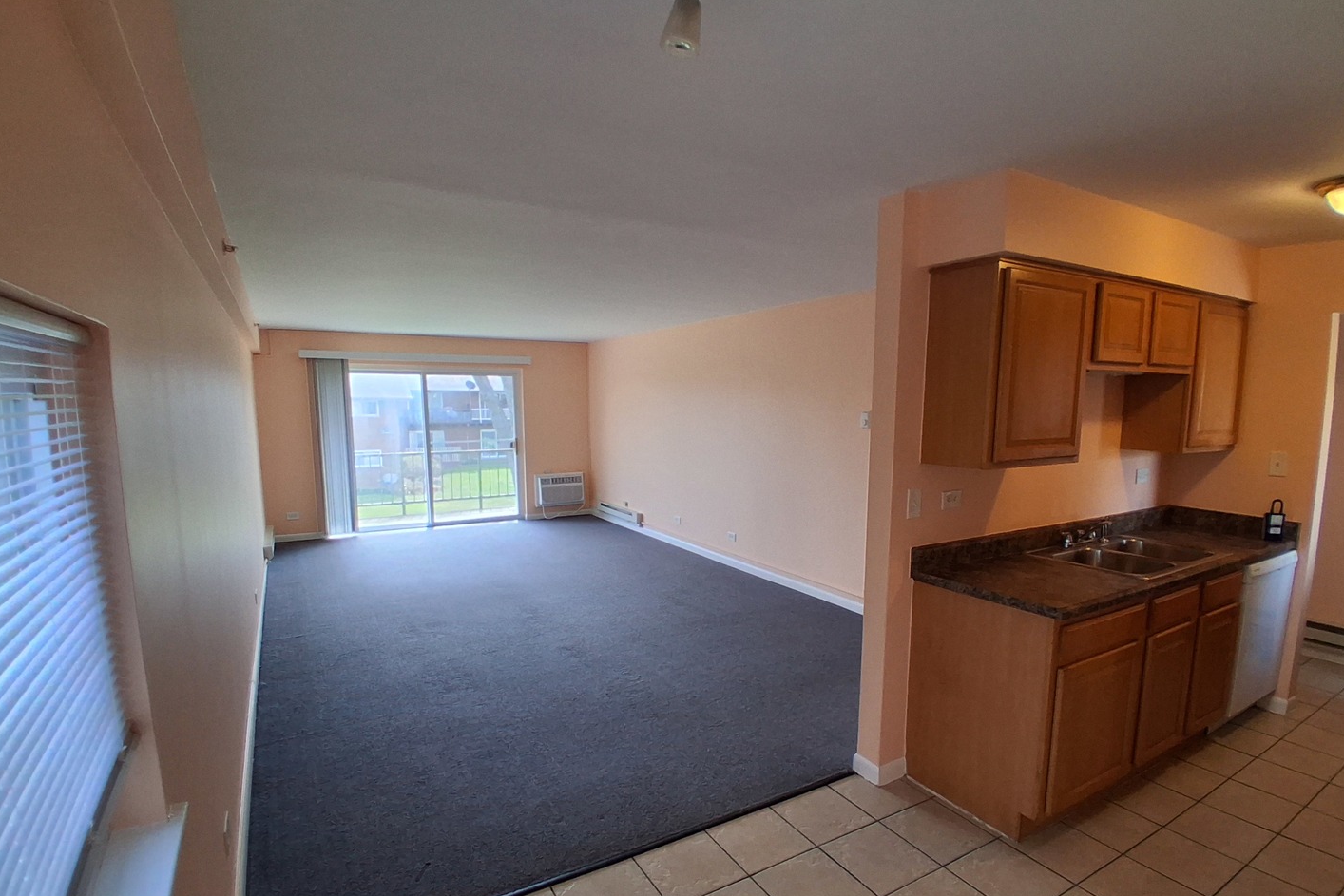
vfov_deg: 67.2
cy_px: 492
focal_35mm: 18
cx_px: 664
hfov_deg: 90.0
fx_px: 672
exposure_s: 1/120
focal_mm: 1.4
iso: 125
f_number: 2.2
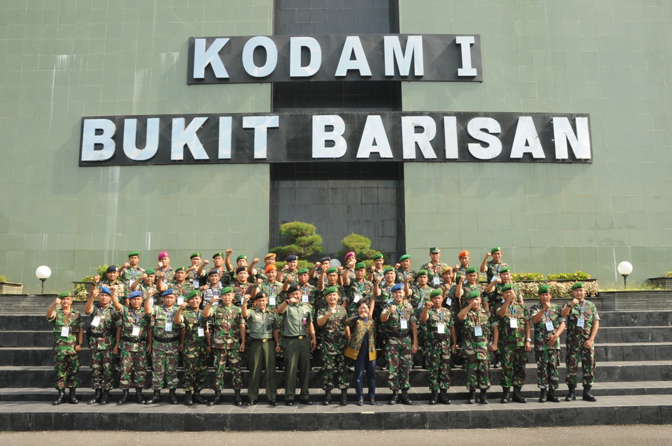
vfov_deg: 6.5
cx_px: 336
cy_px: 223
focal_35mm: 210
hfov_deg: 9.8
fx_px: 3915
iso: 500
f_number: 13
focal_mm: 140
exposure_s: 1/250
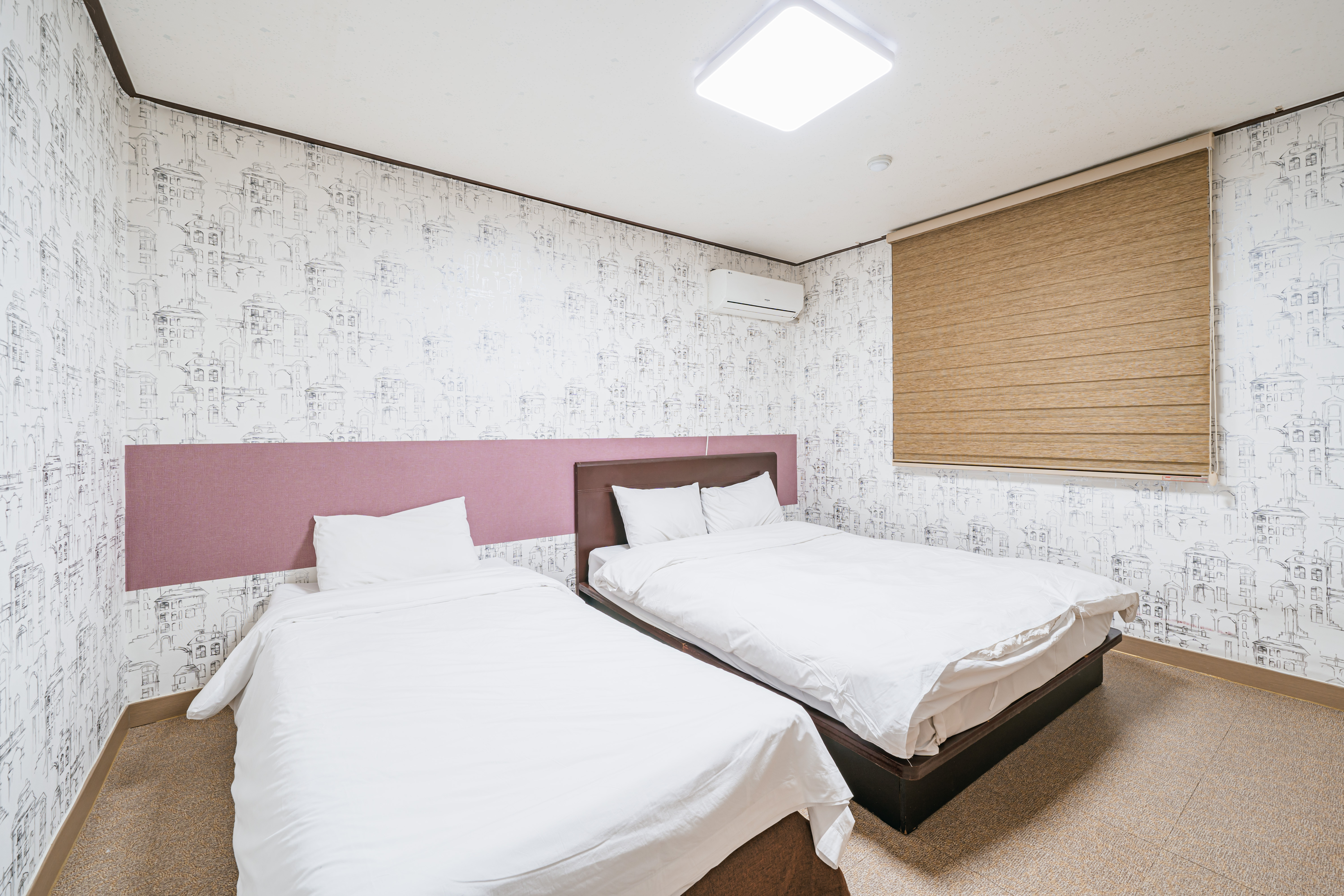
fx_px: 523
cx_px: 672
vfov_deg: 81.2
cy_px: 448
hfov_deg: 104.3
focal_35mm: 14
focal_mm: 14
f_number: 10
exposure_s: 1/1.67
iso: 100
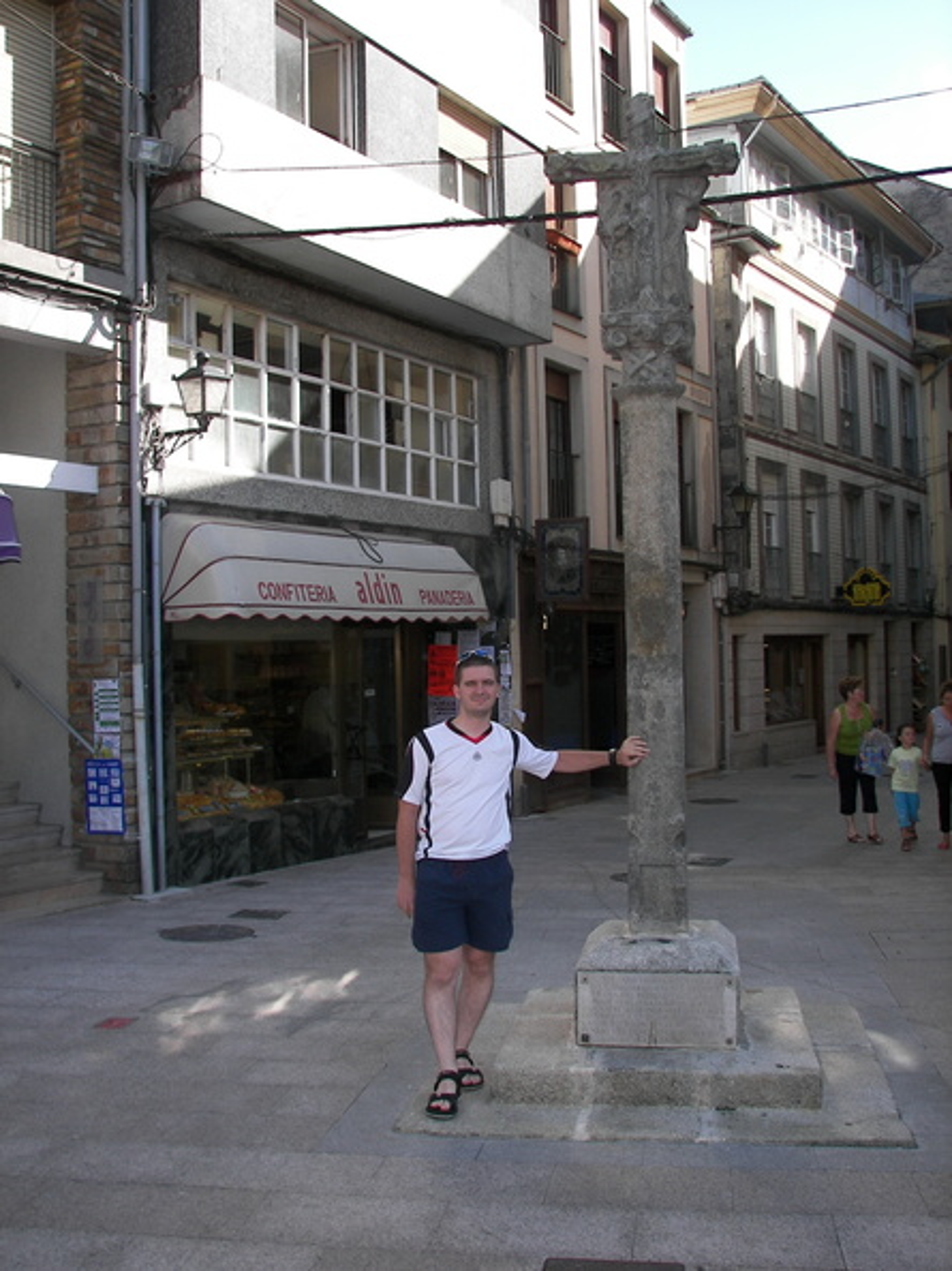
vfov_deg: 51.4
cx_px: 476
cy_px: 636
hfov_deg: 39.6
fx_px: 1321
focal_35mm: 36
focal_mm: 6
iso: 50
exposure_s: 1/250
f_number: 2.8
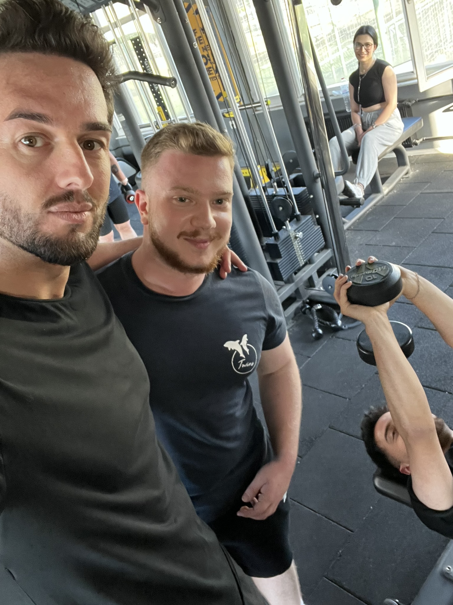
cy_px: 302
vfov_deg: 60.0
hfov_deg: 46.8
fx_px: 523
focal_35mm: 30
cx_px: 226
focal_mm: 2.71
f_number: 2.2
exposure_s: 1/40
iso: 400
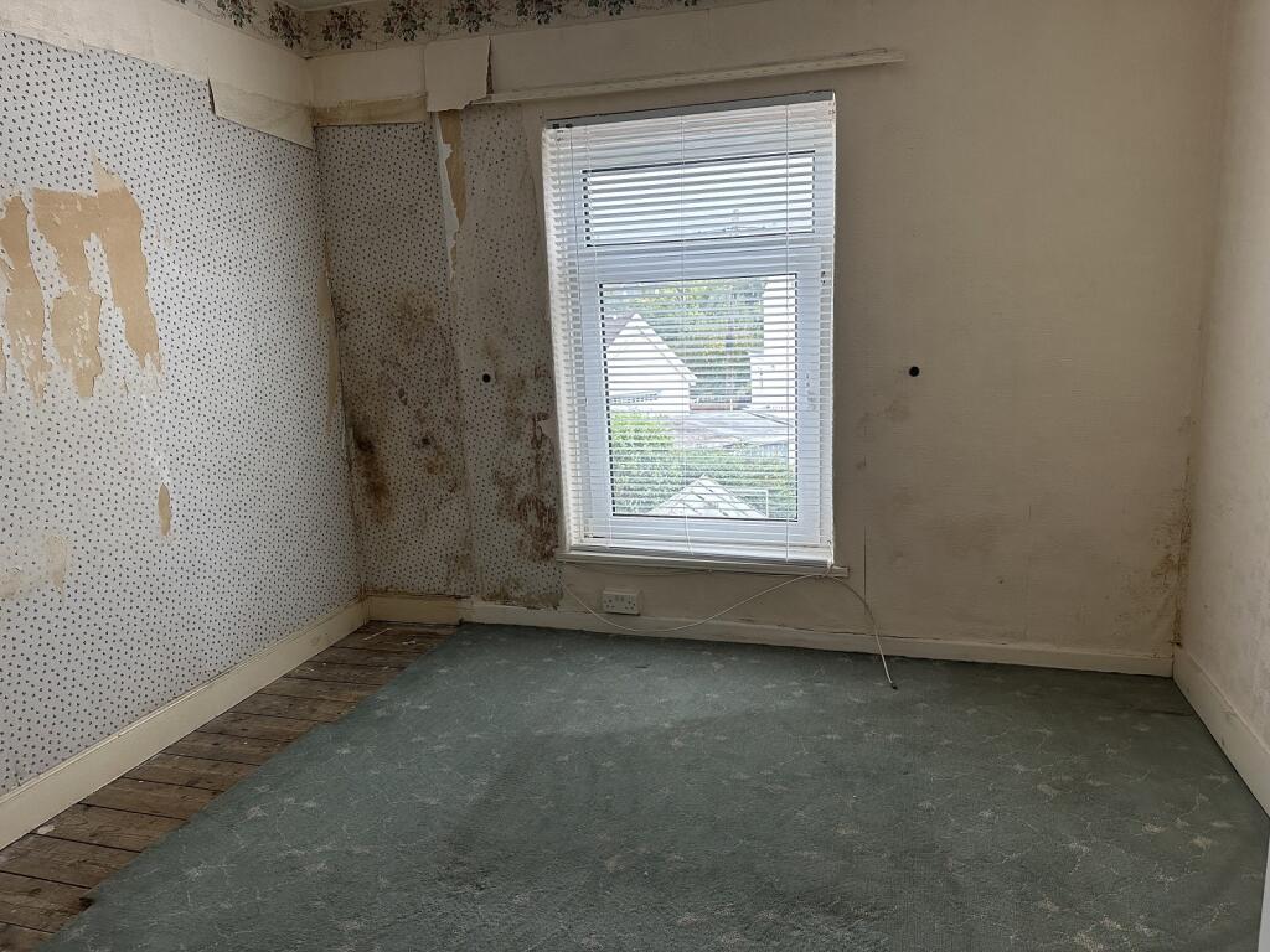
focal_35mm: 24
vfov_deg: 56.8
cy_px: 476
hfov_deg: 71.6
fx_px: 881
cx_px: 635
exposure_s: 1/82
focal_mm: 6.86
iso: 250
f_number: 1.78
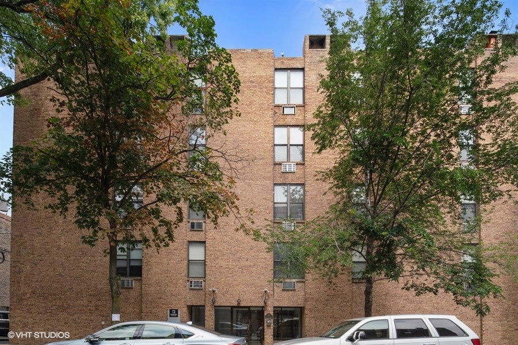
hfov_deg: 93.3
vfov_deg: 70.4
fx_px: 245
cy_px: 172
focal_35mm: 17
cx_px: 259
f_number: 16
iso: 500
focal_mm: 17
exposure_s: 1/160
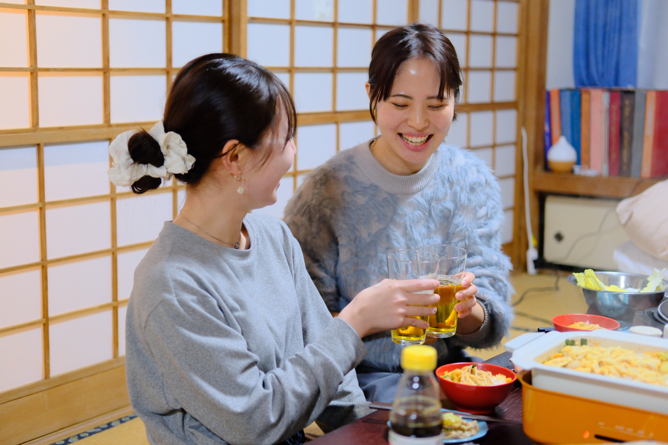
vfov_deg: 25.5
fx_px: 983
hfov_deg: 37.5
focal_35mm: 53
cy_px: 222
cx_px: 334
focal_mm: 35
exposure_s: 1/52
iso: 1250
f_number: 2
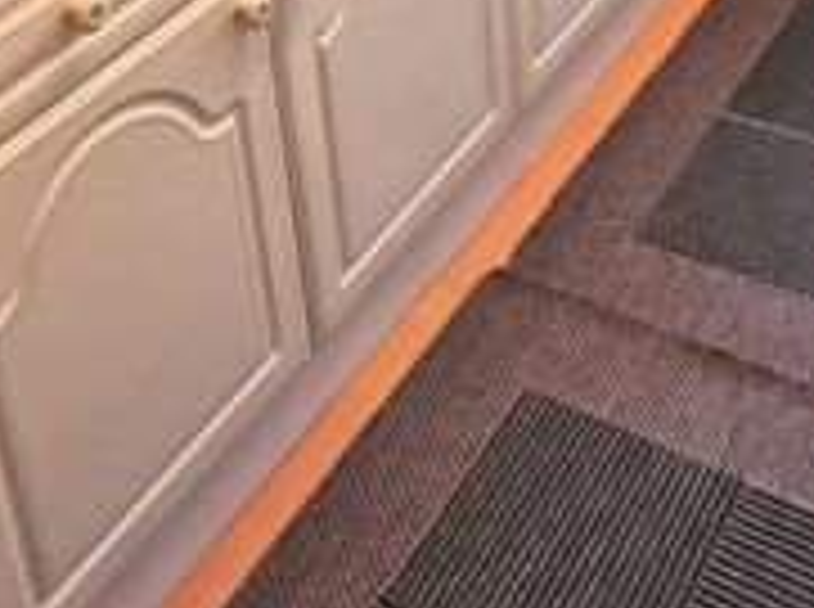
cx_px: 441
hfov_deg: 31.2
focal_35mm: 62
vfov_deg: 21.0
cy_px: -223
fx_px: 1455
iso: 320
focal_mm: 2.35
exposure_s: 1/33.3
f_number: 2.2
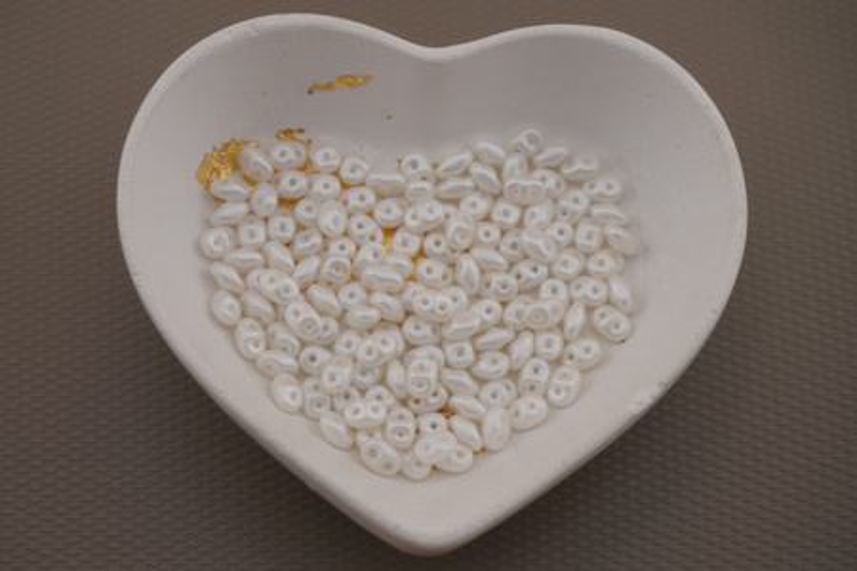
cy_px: 286
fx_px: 1571
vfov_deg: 20.6
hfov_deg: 30.5
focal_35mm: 66
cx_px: 428
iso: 100
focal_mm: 44
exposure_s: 1/100
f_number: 7.1
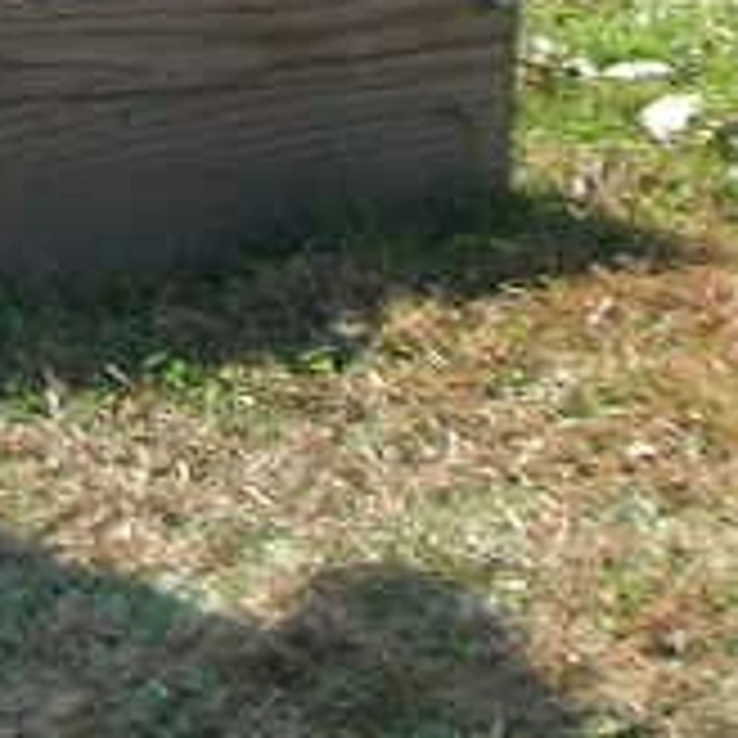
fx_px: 7043
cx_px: -482
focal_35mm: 292
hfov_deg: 5.9
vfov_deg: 5.9
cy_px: -666
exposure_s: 1/218
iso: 50
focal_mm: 8.8
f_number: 3.7
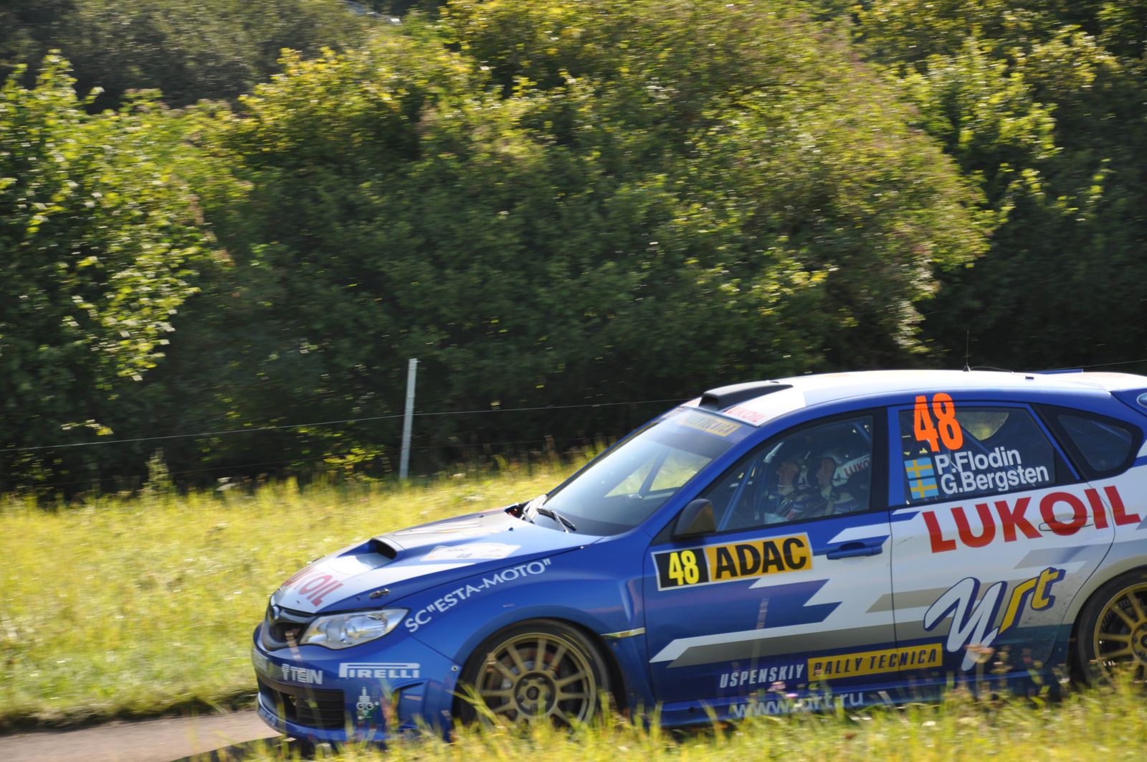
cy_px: 381
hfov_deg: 18.2
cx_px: 574
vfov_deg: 12.1
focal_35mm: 112
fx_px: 3579
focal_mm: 75
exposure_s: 1/500
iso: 320
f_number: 5.6
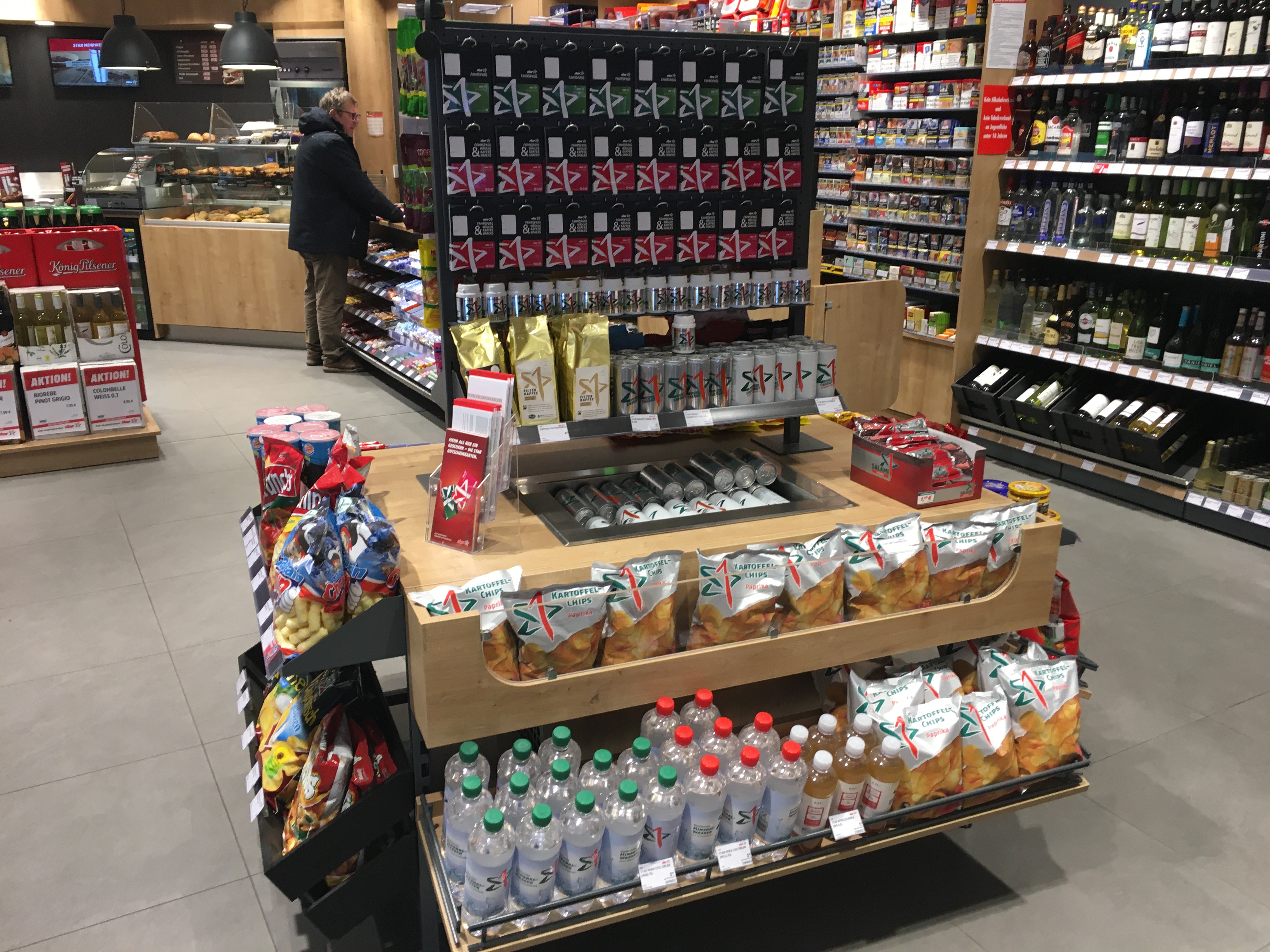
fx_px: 1064
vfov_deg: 48.2
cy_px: 476
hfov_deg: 61.7
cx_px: 635
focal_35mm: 29
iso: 50
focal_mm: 4.15
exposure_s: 1/33
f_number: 2.2
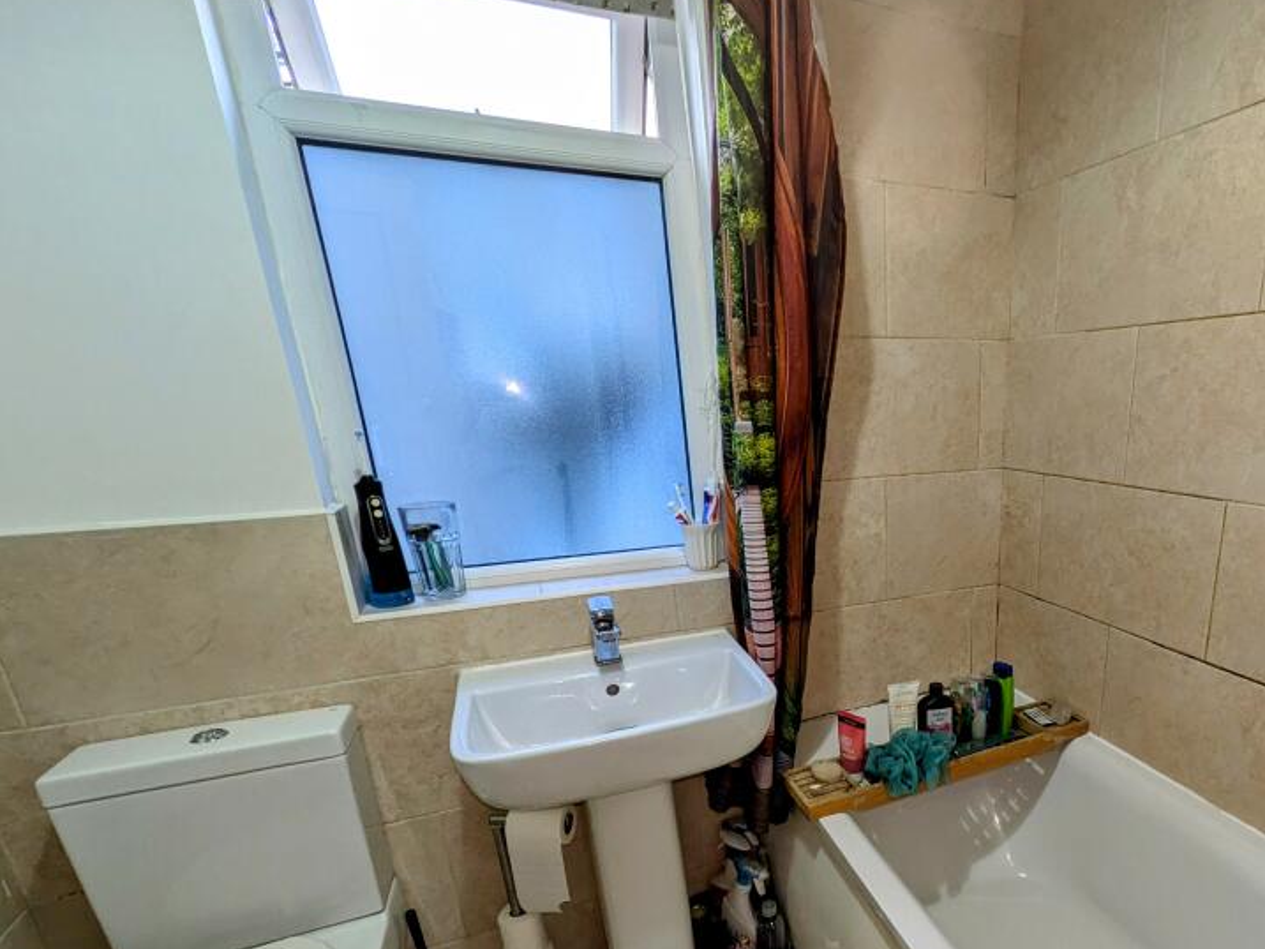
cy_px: 627
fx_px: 731
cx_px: 902
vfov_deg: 64.4
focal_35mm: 20
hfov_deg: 77.4
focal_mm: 1.83
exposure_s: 1/100
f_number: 2.2
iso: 182
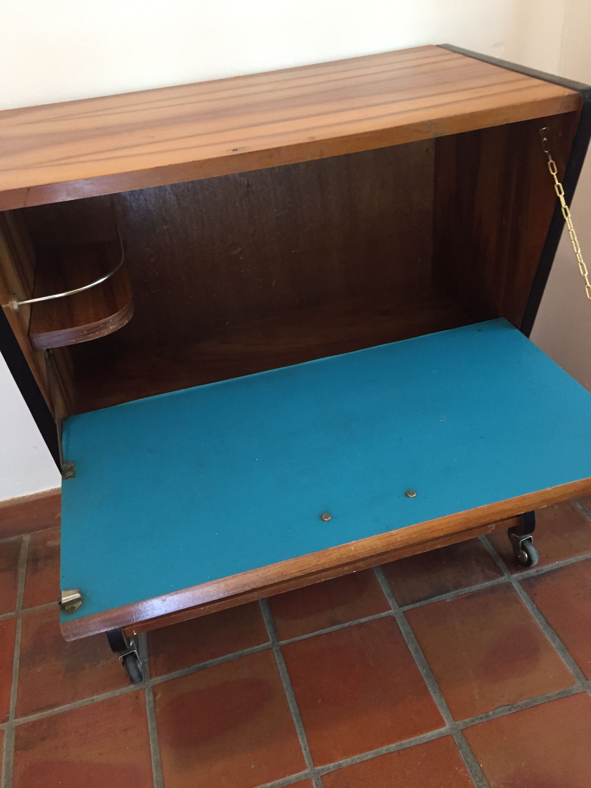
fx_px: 660
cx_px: 296
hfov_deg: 48.2
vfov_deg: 61.7
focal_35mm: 29
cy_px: 394
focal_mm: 4.15
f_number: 2.2
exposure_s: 1/17
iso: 250
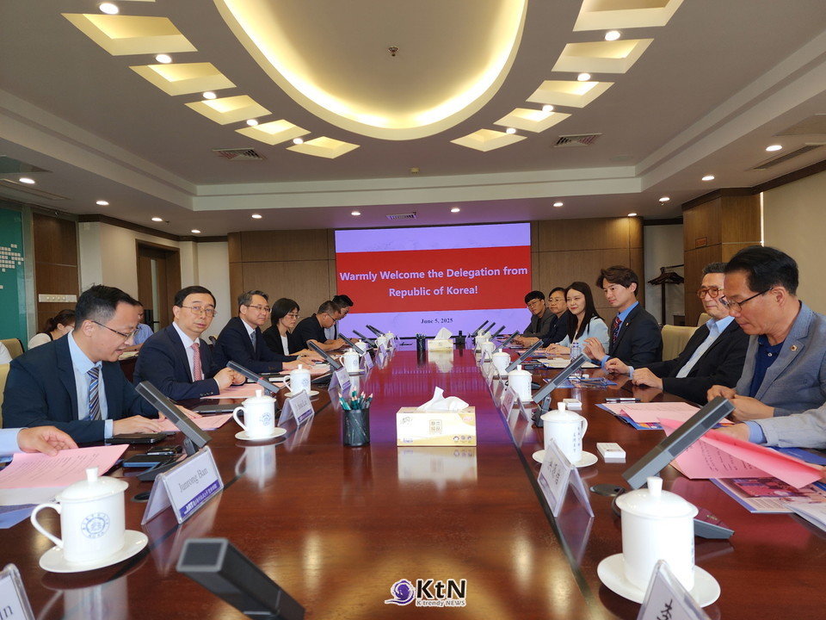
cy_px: 310
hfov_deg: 73.9
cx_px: 413
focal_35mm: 23
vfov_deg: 58.9
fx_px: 549
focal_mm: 6.4
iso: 64
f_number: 1.8
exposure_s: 1/100
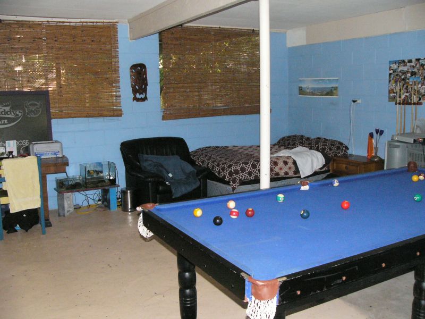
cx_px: 212
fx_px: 442
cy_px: 160
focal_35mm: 36
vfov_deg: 39.7
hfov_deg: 51.4
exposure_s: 1/100
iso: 400
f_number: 2.8
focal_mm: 6
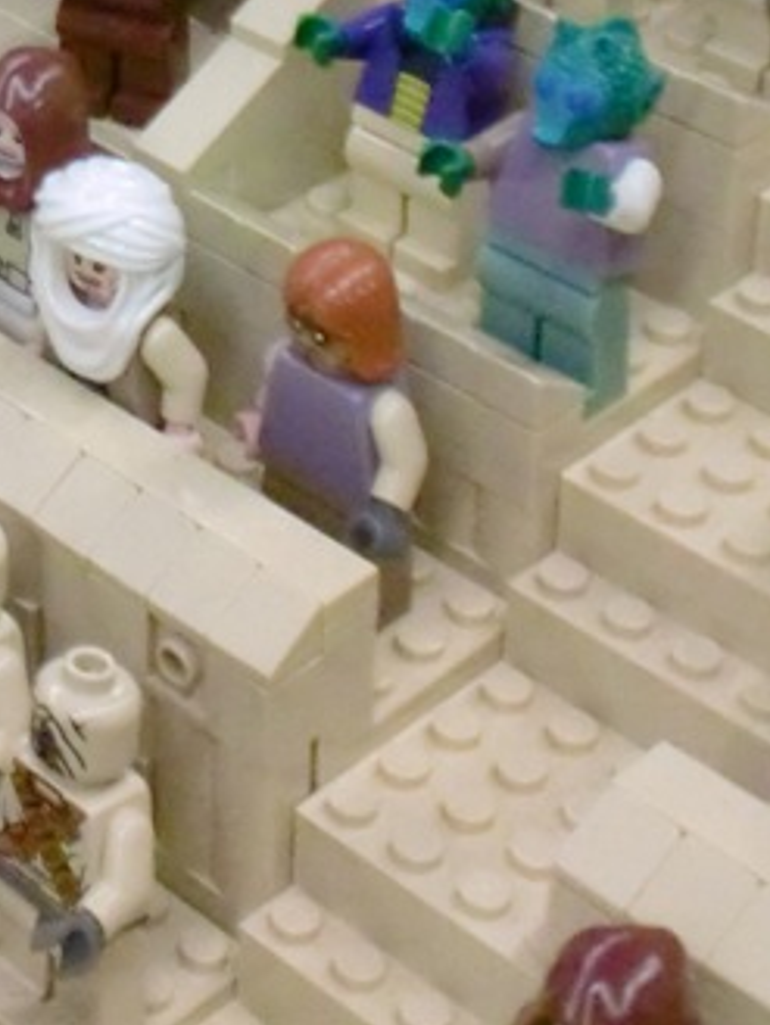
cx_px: -374
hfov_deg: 12.9
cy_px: -464
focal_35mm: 109
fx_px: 3231
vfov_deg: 16.6
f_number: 3.1
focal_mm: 6.3
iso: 640
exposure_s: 1/60
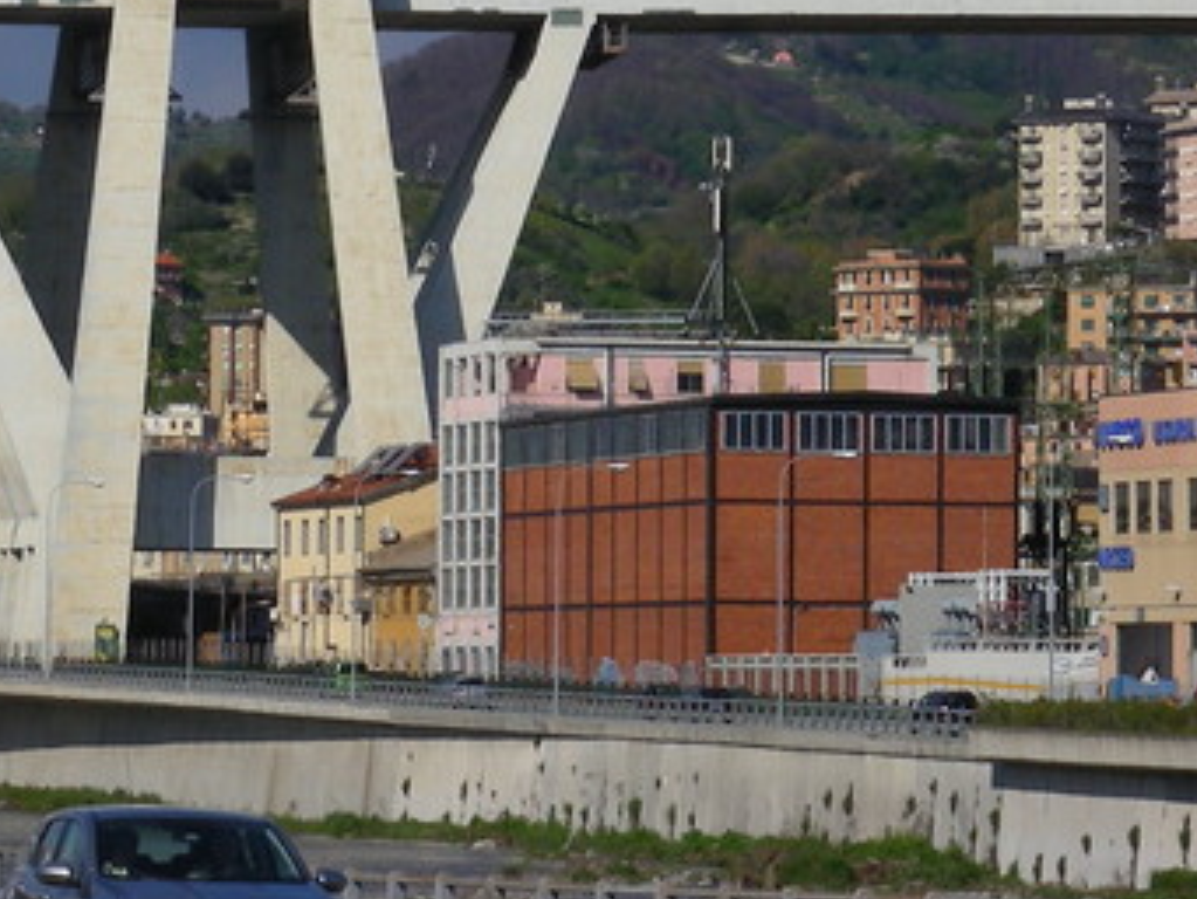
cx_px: 249
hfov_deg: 7.5
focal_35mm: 265
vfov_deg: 5.6
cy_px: -144
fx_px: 9167
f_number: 5.6
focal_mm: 18.9
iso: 50
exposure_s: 1/486
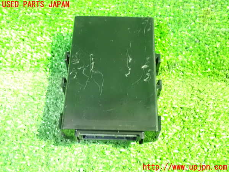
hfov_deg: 40.4
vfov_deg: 30.9
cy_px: 86
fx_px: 311
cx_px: 114
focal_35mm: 47
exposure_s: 1/6
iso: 1600
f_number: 3.1
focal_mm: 8.4
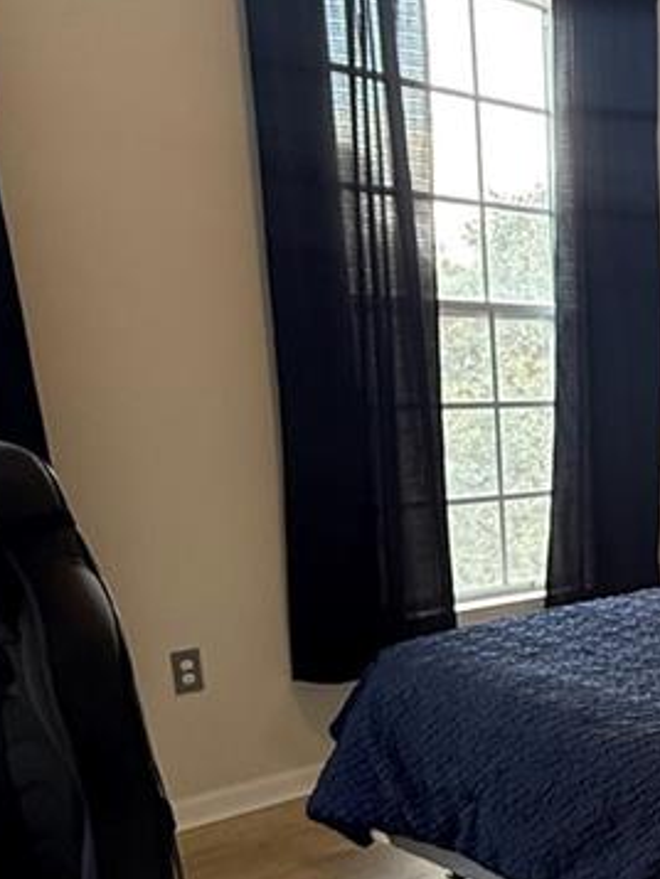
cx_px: 795
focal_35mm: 47
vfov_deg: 38.7
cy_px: 721
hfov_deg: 27.2
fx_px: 1194
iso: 320
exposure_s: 1/60
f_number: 2.2
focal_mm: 2.22
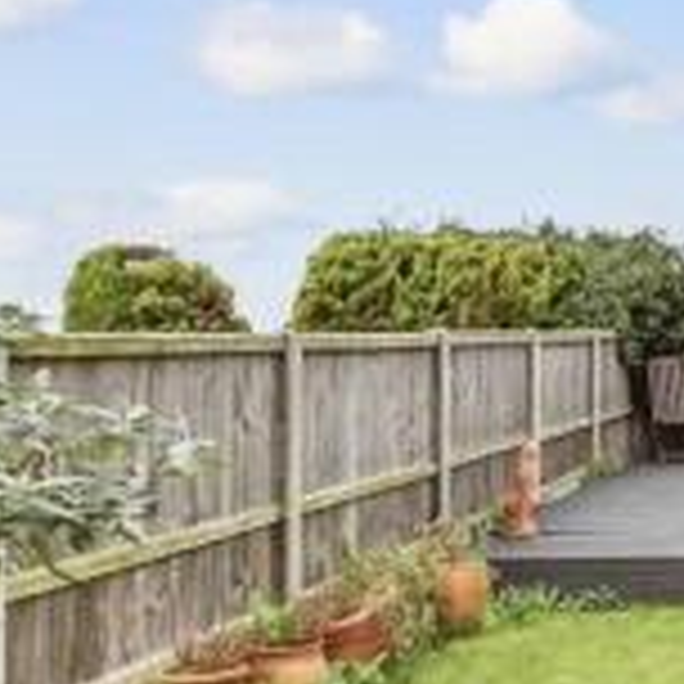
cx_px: 880
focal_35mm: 55
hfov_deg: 26.5
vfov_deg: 31.1
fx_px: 1230
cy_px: 380
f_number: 8
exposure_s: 1/1000
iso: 2000
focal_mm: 10
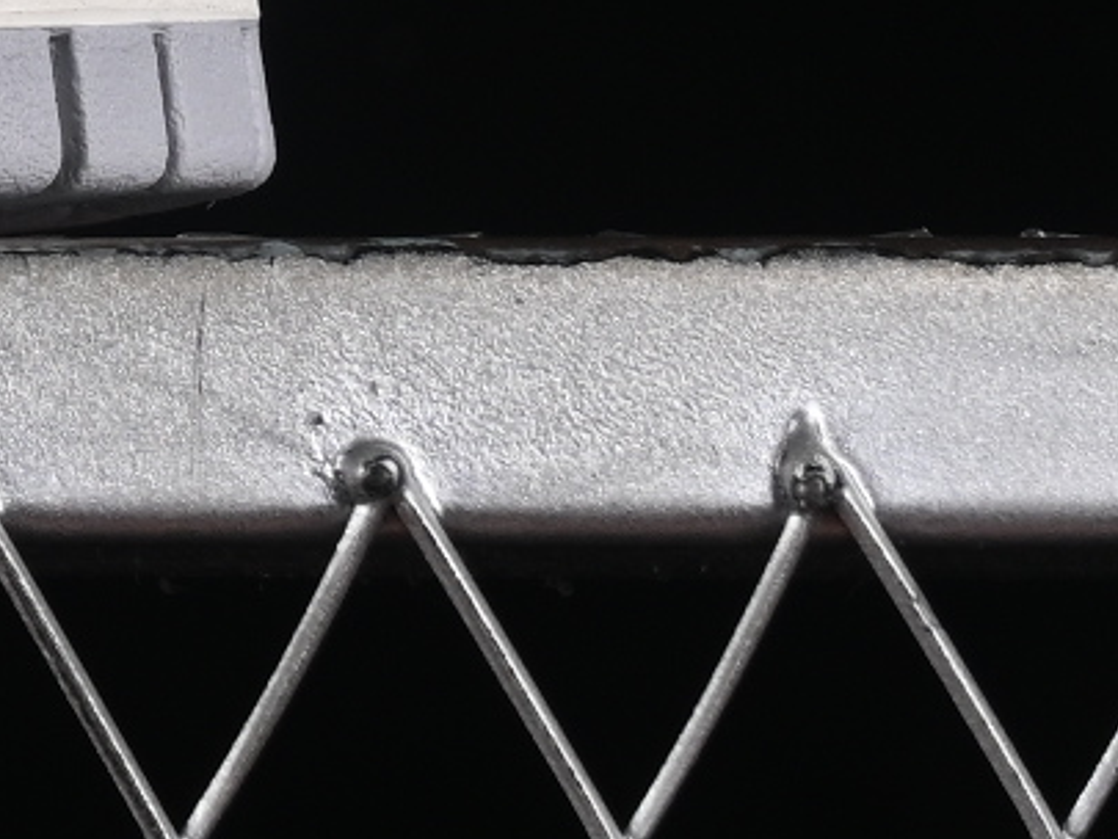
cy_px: -1336
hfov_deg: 3.9
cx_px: -2534
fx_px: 16024
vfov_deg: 3.0
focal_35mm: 496
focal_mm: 50
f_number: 8
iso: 160
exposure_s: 1/80
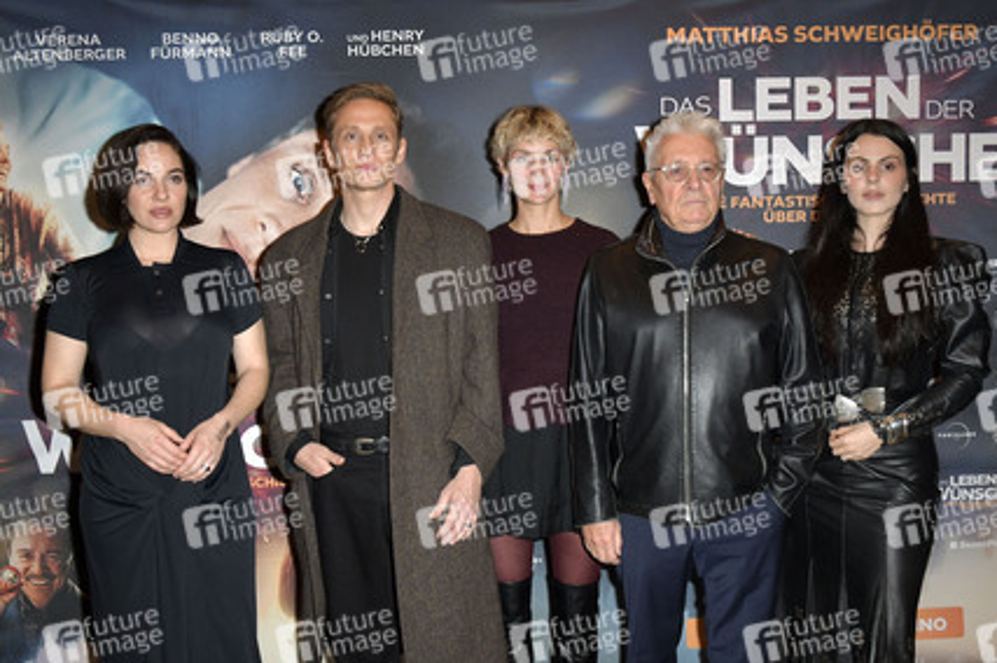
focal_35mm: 37
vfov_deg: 35.9
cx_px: 508
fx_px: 1024
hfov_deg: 51.9
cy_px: 346
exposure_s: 1/250
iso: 1250
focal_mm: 35
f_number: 6.3
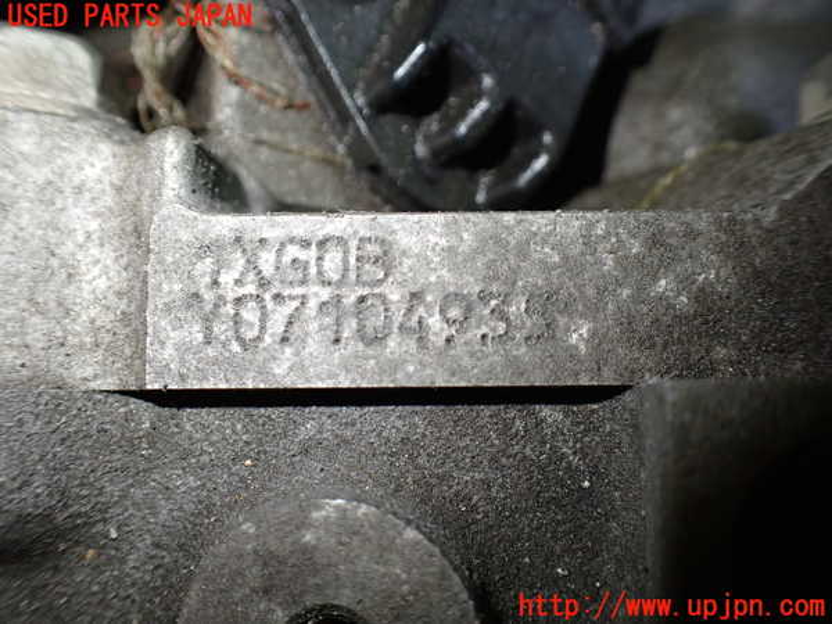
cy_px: 312
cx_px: 416
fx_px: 721
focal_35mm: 30
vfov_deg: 46.8
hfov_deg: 60.0
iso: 400
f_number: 2.3
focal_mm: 5.4
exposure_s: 1/125
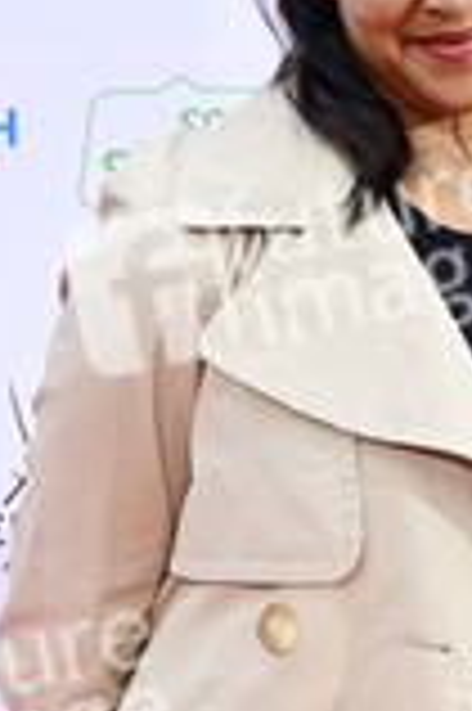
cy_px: 495
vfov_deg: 11.7
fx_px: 3449
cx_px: 427
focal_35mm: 175
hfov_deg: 7.8
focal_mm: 69
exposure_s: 1/160
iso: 640
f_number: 7.1
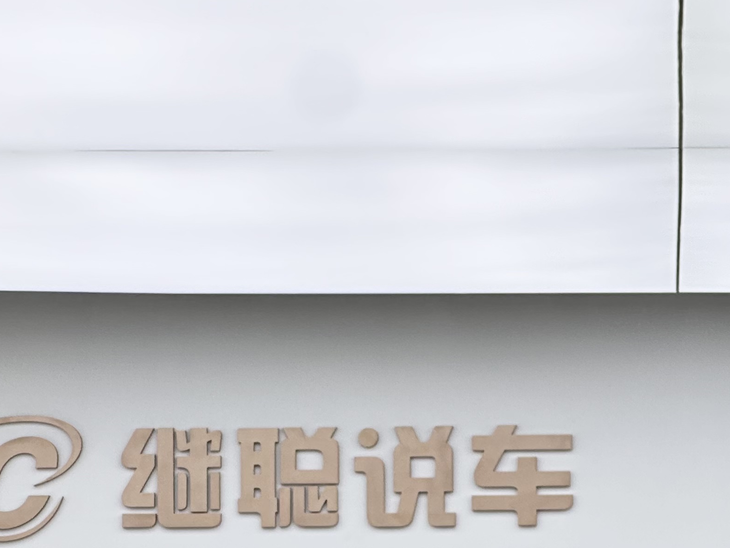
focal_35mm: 197
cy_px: 562
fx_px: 4154
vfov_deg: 7.5
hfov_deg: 10.0
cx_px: 729
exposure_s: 1/100
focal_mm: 9
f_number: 2.8
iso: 80
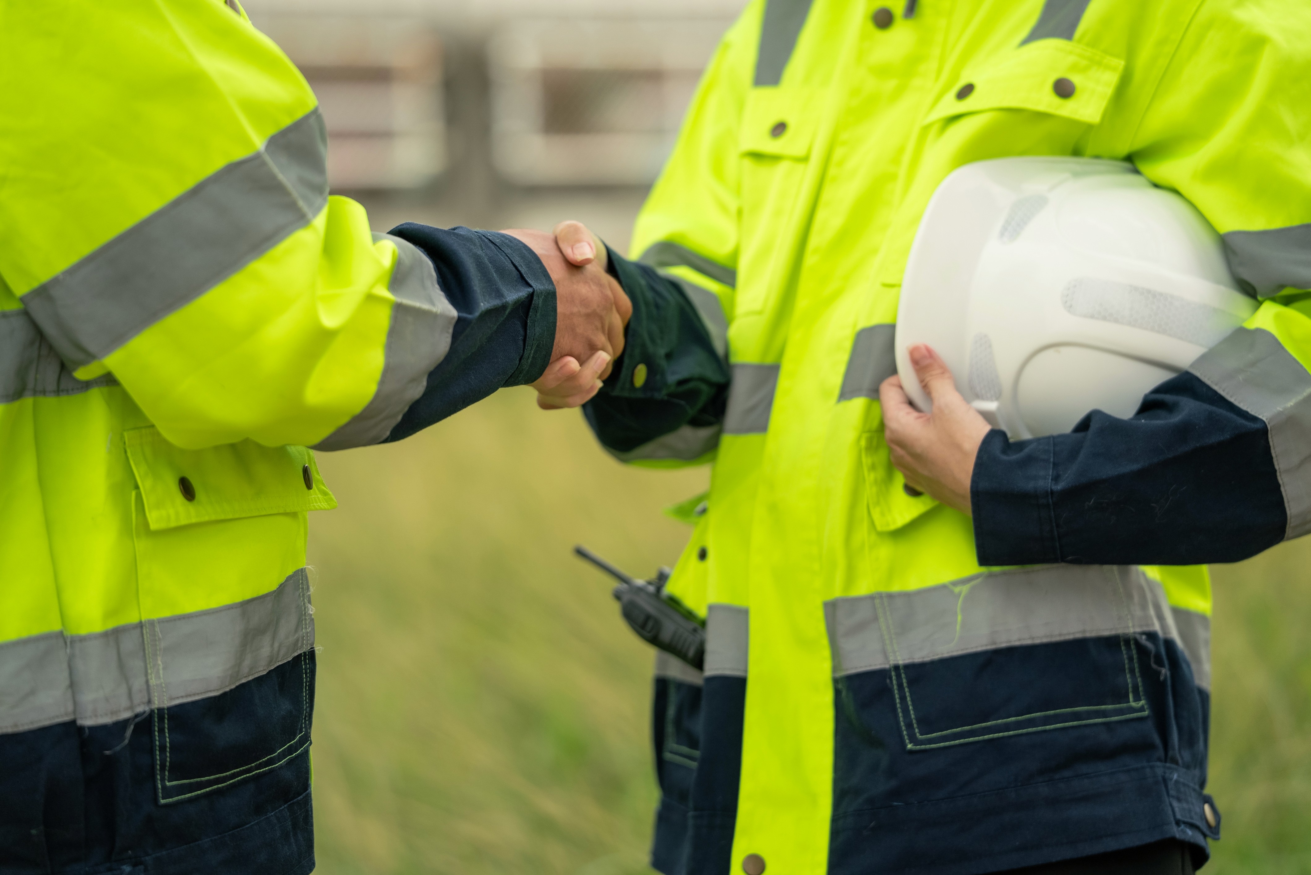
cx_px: 656
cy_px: 438
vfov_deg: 13.3
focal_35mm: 103
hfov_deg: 19.8
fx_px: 3753
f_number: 2.8
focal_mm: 103
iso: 100
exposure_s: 1/400
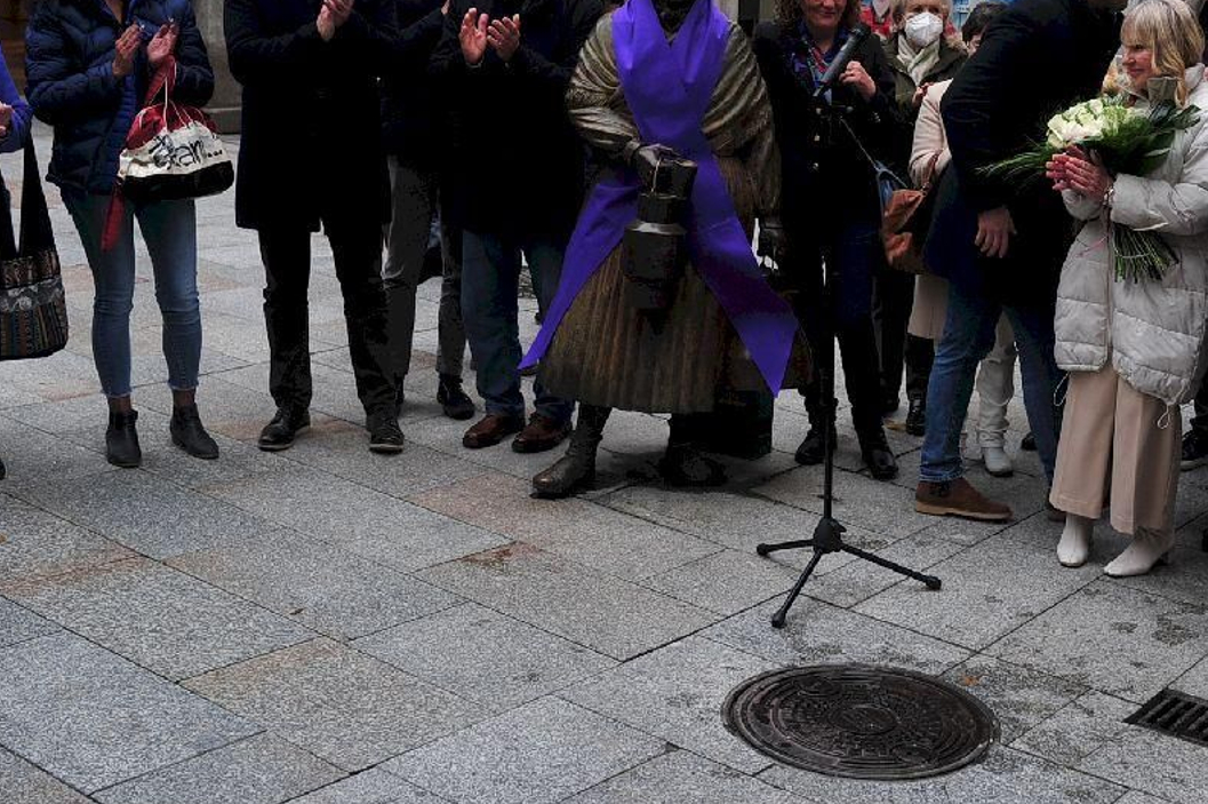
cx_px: 856
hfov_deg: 36.9
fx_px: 1777
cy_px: 232
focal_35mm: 53
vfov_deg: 25.3
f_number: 6.3
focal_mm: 35
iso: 400
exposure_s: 1/250
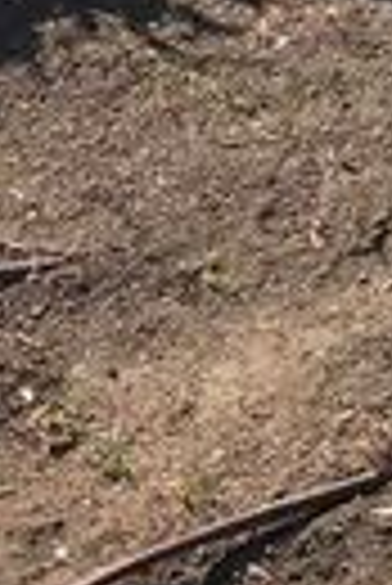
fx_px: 2427
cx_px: 829
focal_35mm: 149
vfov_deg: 11.9
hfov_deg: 8.7
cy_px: -686
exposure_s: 1/1372
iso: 20
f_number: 1.8
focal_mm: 4
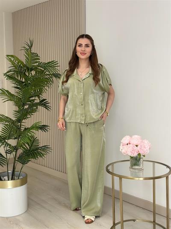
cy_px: 114
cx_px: 86
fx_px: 316
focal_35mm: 48
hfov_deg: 30.3
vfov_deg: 39.6
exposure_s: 1/377
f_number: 1.78
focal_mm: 6.86
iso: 80
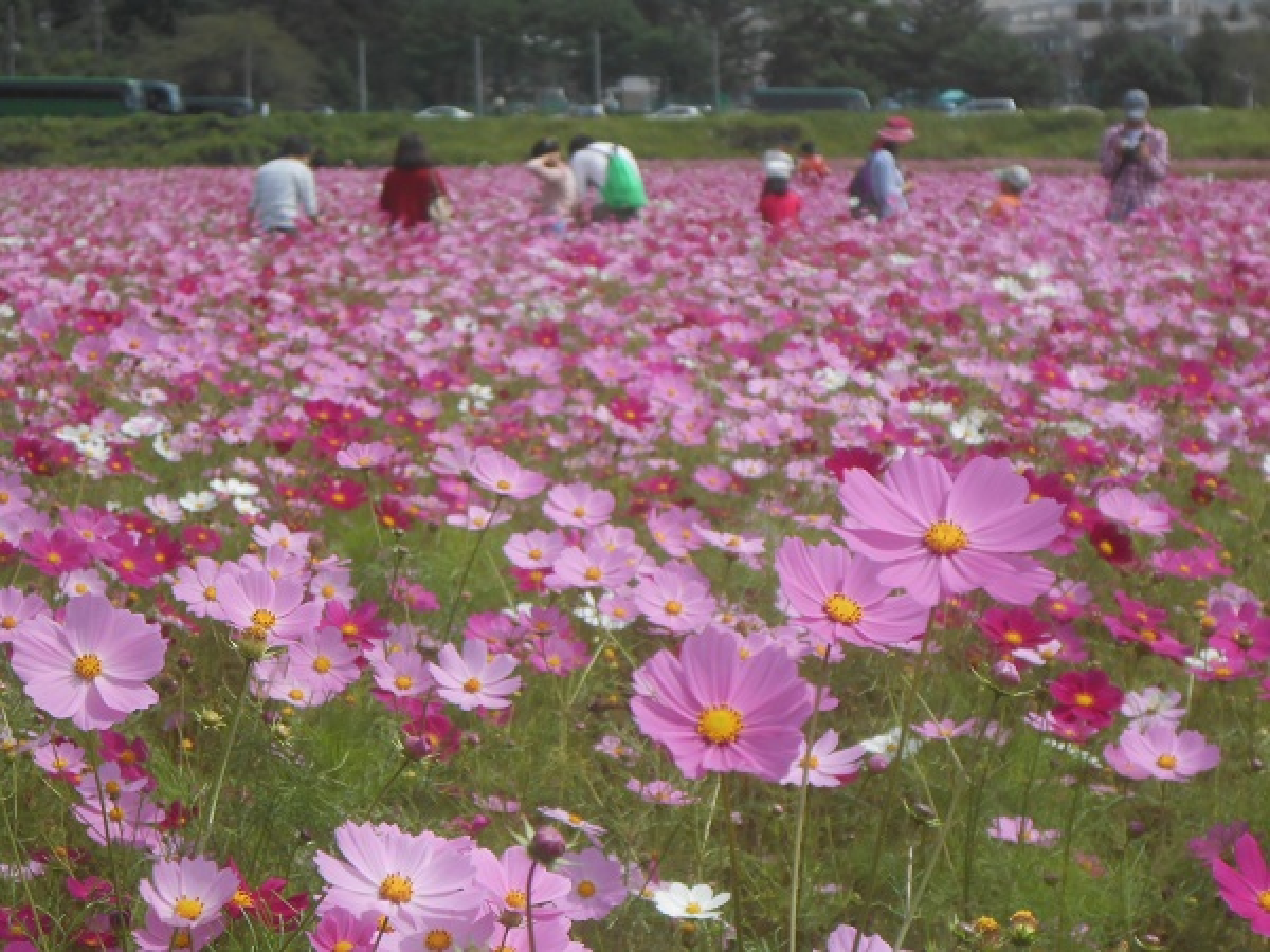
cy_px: 476
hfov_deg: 16.6
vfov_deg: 12.5
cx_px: 635
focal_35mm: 119
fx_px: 4366
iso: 80
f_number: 5.5
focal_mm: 21.2
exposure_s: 1/400
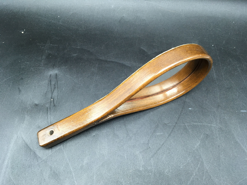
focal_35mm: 29
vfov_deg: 48.2
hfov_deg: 61.7
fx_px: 207
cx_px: 124
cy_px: 92
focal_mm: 4.15
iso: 50
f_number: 2.2
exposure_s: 1/33
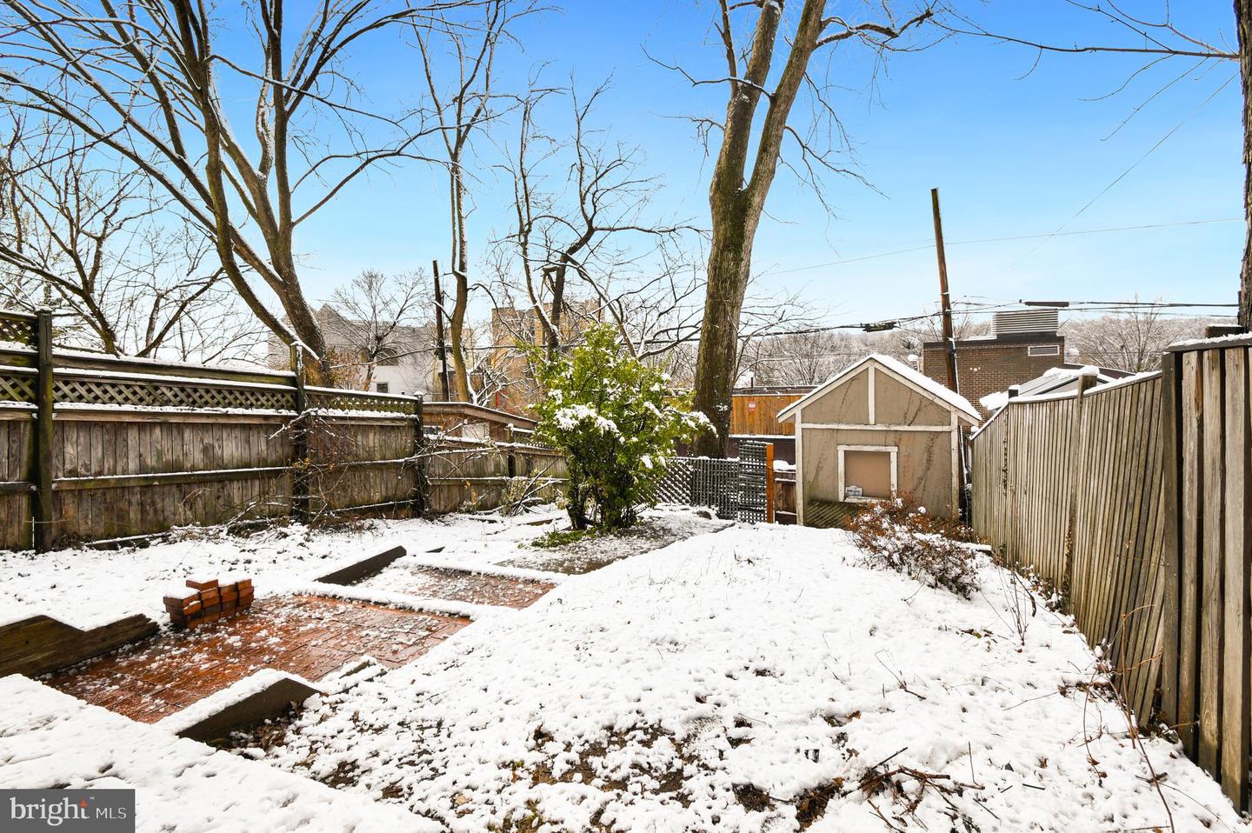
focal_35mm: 15
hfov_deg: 100.4
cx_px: 626
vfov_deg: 77.2
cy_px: 416
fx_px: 521
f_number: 9
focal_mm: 10
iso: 200
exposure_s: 1/320
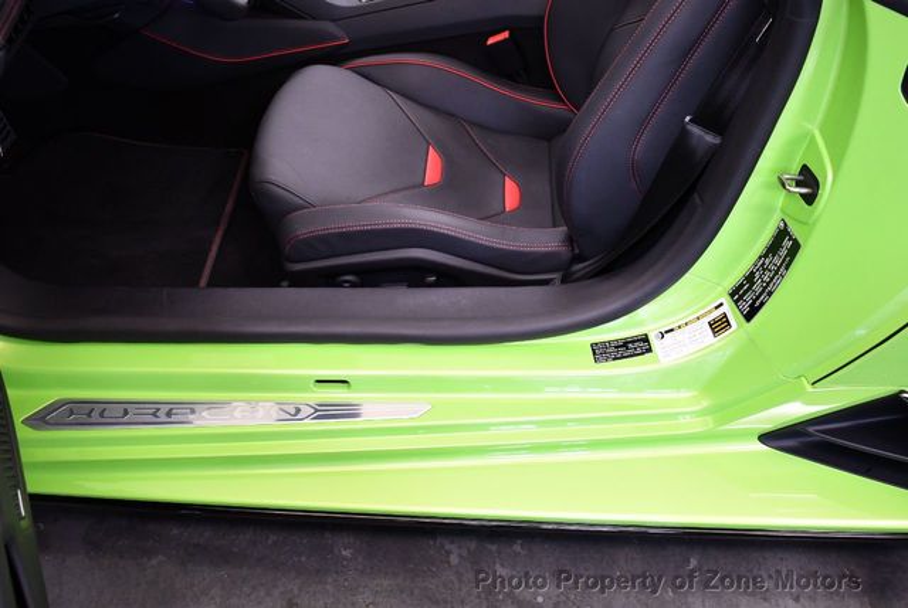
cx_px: 454
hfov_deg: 53.1
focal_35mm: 36
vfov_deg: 37.0
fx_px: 909
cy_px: 304
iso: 1250
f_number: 3.5
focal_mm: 18
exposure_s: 1/125
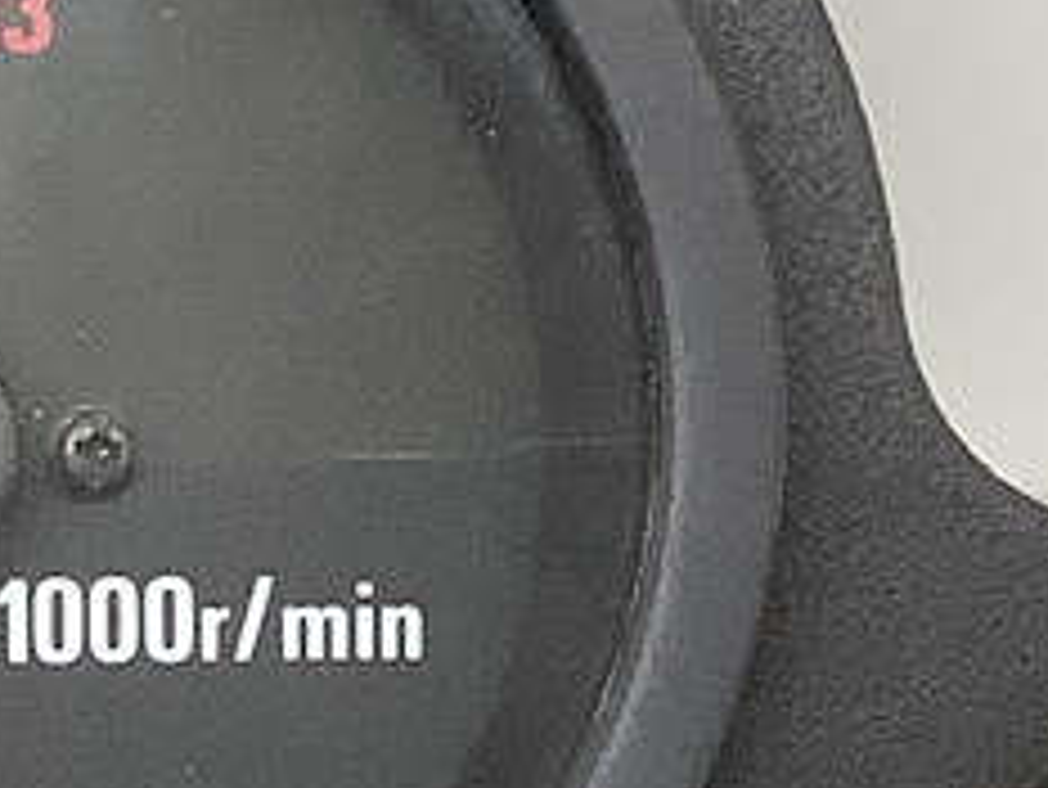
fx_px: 5149
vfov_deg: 8.6
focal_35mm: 170
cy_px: 1072
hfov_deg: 11.3
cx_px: -324
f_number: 2.4
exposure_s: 1/120
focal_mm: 3.3
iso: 80
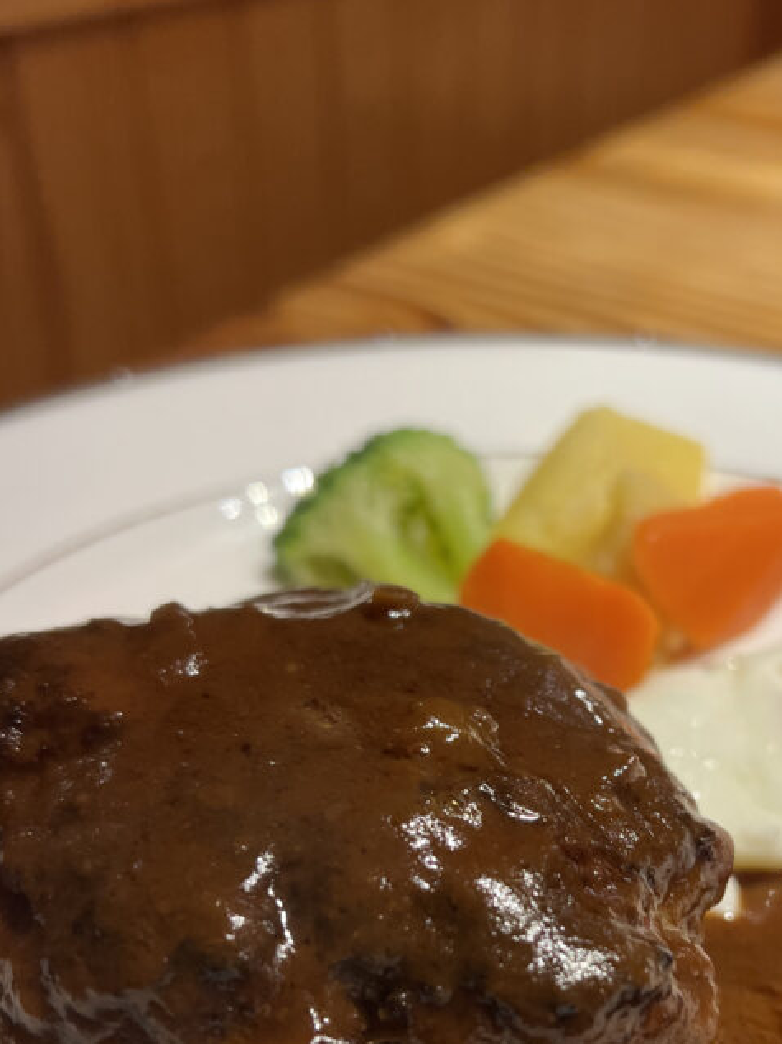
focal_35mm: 42
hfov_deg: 34.0
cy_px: 736
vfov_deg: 43.8
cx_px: 525
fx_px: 1266
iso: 125
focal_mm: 5.7
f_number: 1.5
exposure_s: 1/107
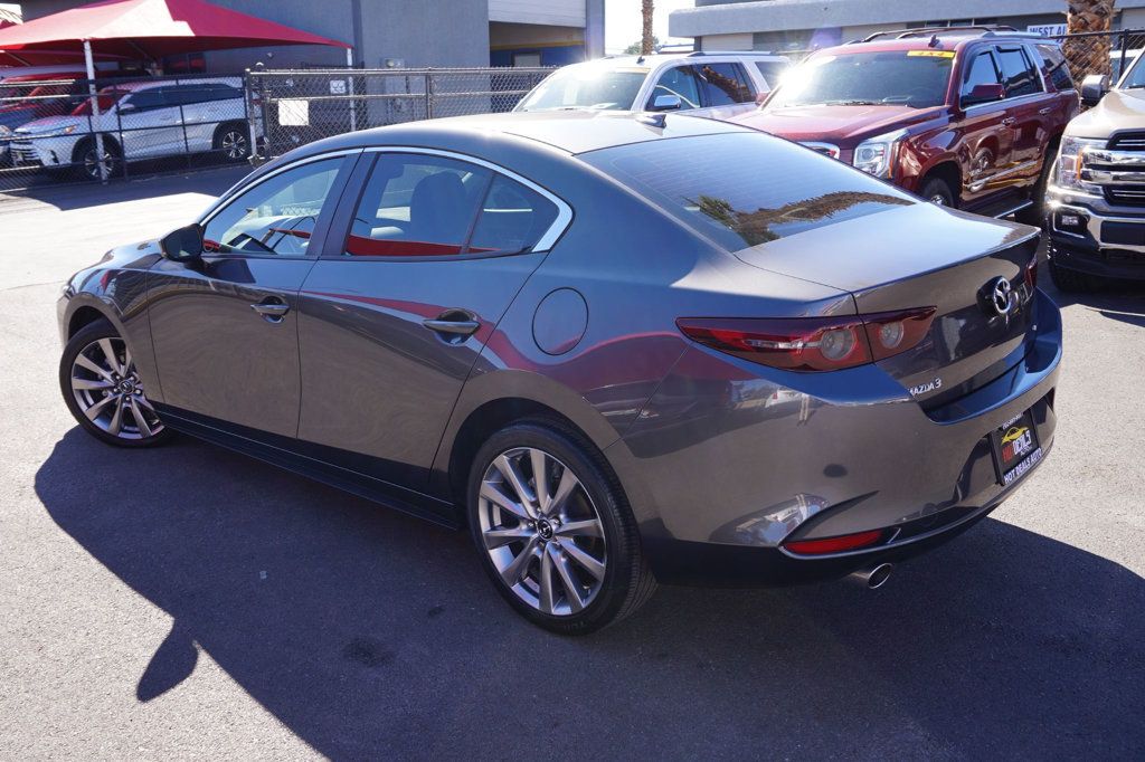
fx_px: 1001
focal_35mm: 32
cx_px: 572
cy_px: 381
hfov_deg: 59.5
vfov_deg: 41.7
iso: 100
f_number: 8
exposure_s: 1/80
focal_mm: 21
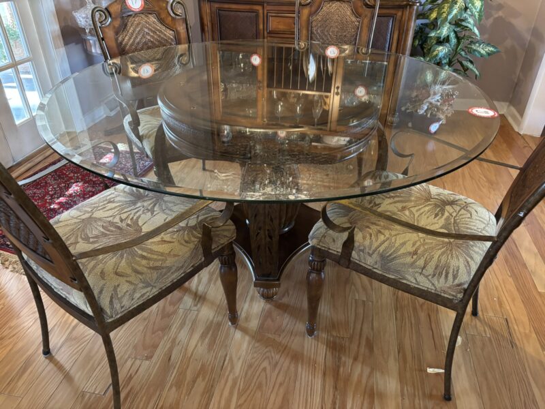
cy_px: 204
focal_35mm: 26
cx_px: 272
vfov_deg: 53.1
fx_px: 409
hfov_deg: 67.3
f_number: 1.6
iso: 500
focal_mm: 5.96
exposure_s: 1/30
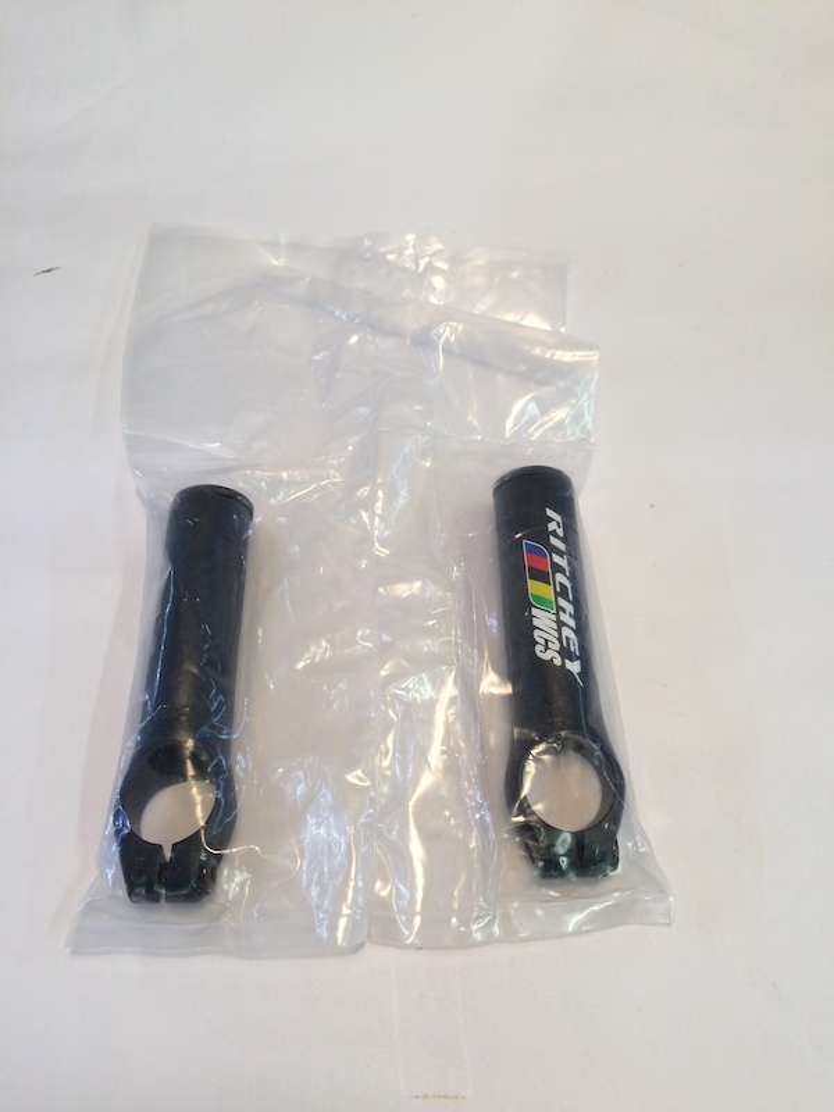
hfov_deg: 48.2
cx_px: 417
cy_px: 556
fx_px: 932
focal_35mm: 29
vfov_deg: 61.7
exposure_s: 1/50
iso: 40
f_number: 2.2
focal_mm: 4.15
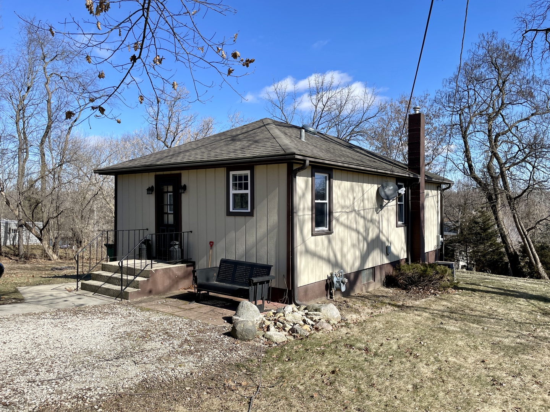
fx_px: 413
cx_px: 275
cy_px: 206
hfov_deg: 67.3
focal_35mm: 26
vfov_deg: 53.1
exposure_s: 1/2817
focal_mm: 4.2
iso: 32
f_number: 1.6
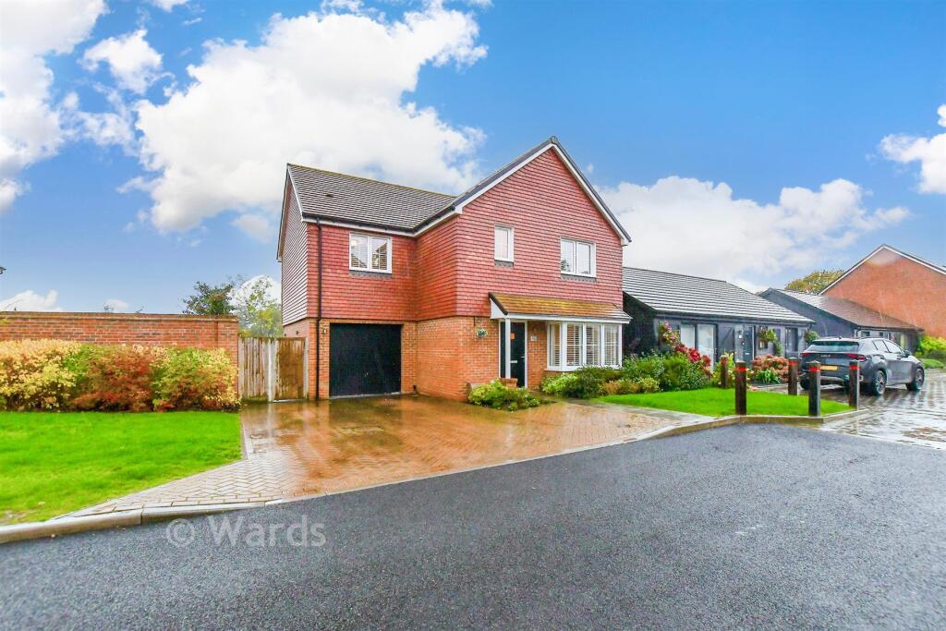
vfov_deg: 77.3
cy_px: 316
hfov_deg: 100.4
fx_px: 394
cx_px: 473
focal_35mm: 15
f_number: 8
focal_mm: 10
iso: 320
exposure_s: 1/125
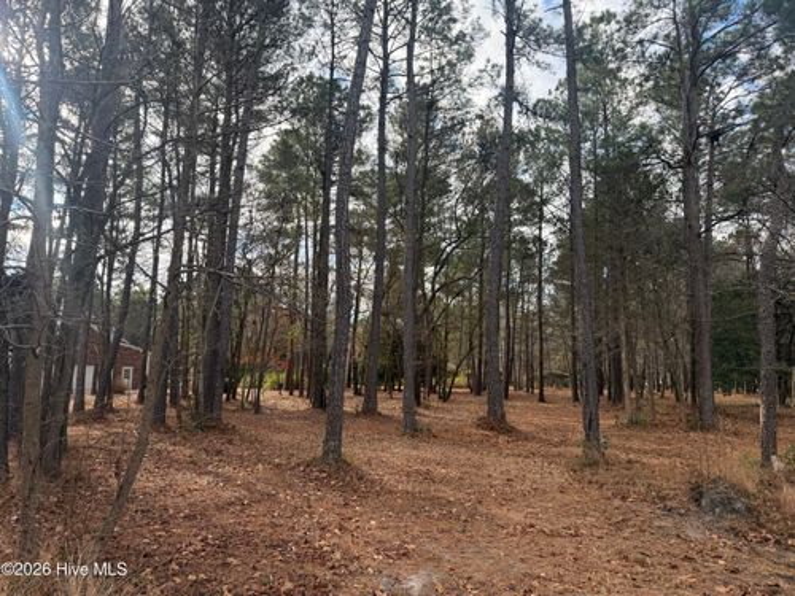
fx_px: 551
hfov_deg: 71.6
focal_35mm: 24
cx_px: 398
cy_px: 298
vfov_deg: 56.8
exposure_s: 1/1493
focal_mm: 6.76
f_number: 1.78
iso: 100
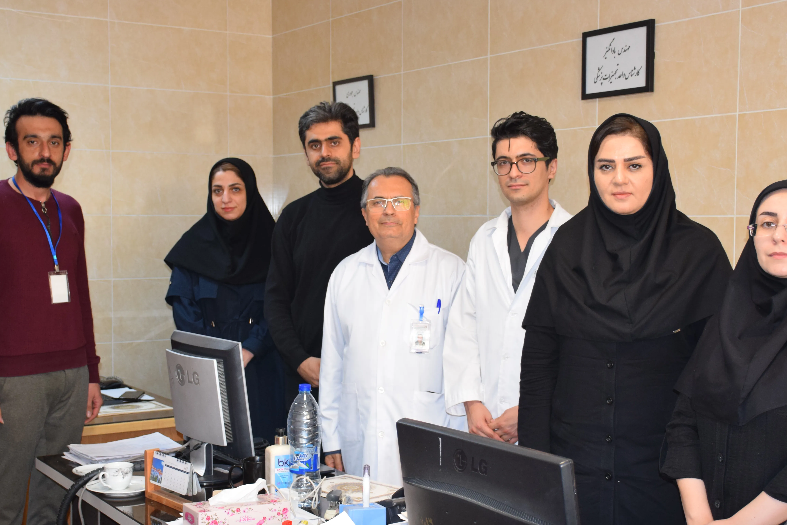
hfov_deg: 37.7
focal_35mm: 53
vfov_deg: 25.7
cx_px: 400
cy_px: 285
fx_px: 1151
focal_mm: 27
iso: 800
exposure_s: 1/90
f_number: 4.8
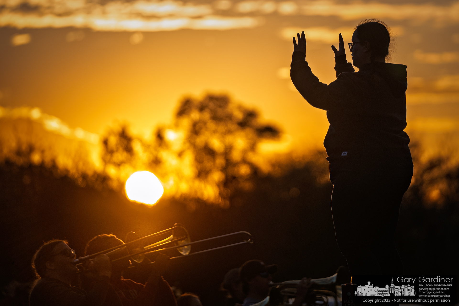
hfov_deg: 11.4
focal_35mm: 180
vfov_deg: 7.6
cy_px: 153
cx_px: 230
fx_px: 2295
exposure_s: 1/5000
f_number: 2.8
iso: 160
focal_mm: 180
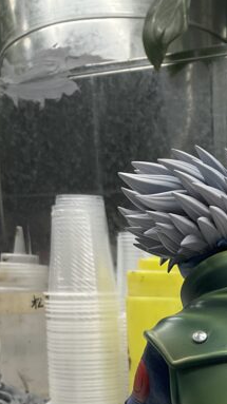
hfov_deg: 17.3
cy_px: 420
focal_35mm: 66
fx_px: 707
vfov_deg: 29.4
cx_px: 280
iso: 50
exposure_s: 1/100
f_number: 1.8
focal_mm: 3
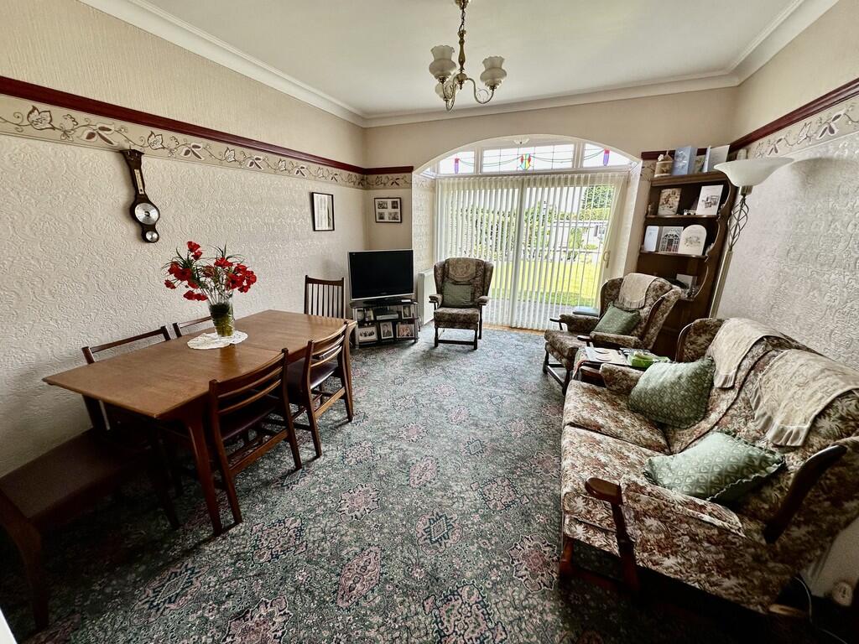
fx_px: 347
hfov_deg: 102.1
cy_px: 322
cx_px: 430
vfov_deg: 85.7
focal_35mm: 14
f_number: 2.2
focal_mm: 2.22
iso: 64
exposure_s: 1/99
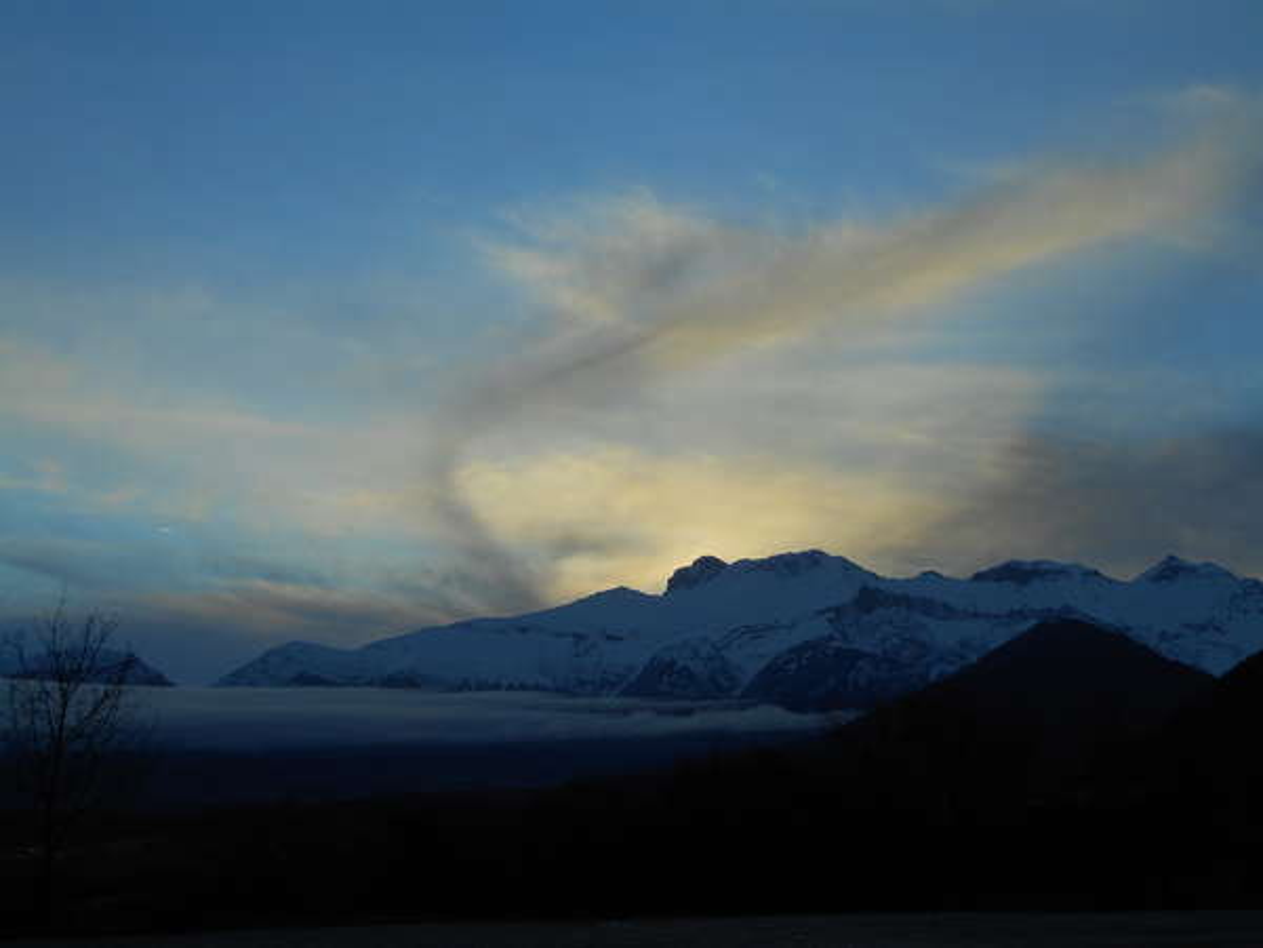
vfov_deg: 28.6
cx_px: 632
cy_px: 474
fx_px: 1861
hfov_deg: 37.5
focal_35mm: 51
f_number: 4.9
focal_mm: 9.1
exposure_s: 1/400
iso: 80
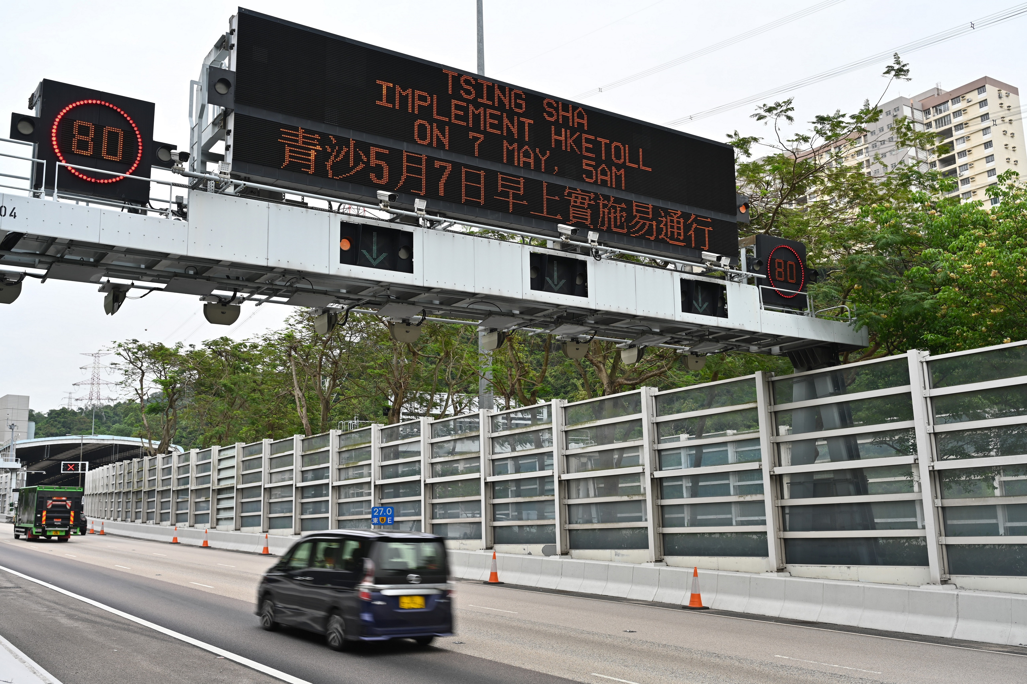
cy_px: 342
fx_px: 970
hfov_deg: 55.8
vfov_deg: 38.9
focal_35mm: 34
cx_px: 514
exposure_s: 1/60
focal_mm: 34
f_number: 6.3
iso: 64
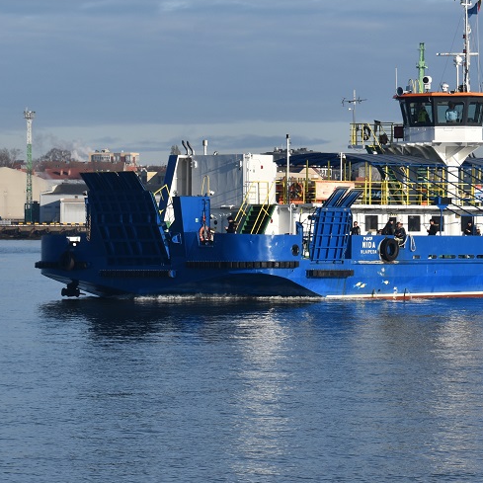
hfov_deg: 7.7
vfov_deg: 7.7
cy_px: 196
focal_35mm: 227
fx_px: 3582
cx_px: 371
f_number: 10
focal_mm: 85
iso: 200
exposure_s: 1/400
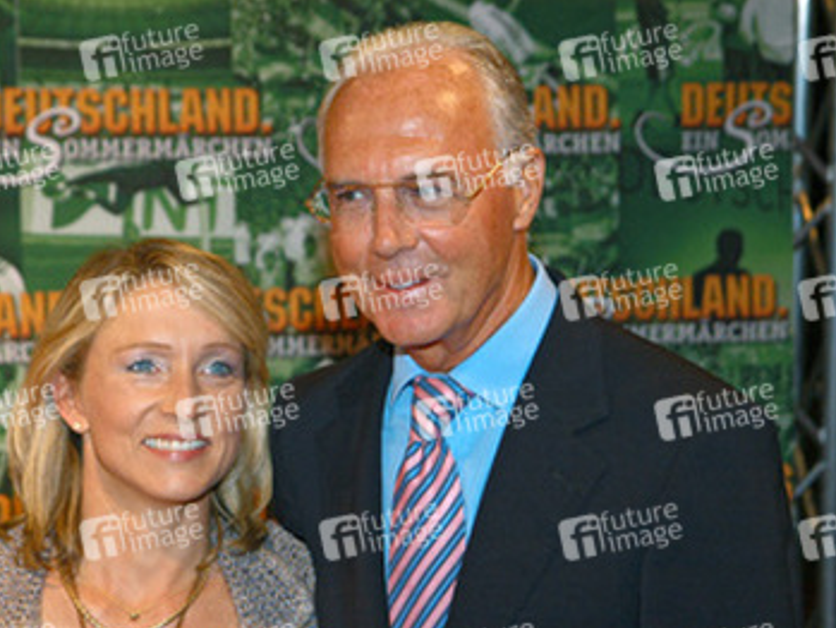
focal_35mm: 123
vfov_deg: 12.1
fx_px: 2972
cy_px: 352
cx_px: 413
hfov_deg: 16.0
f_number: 5.3
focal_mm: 66
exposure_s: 1/160
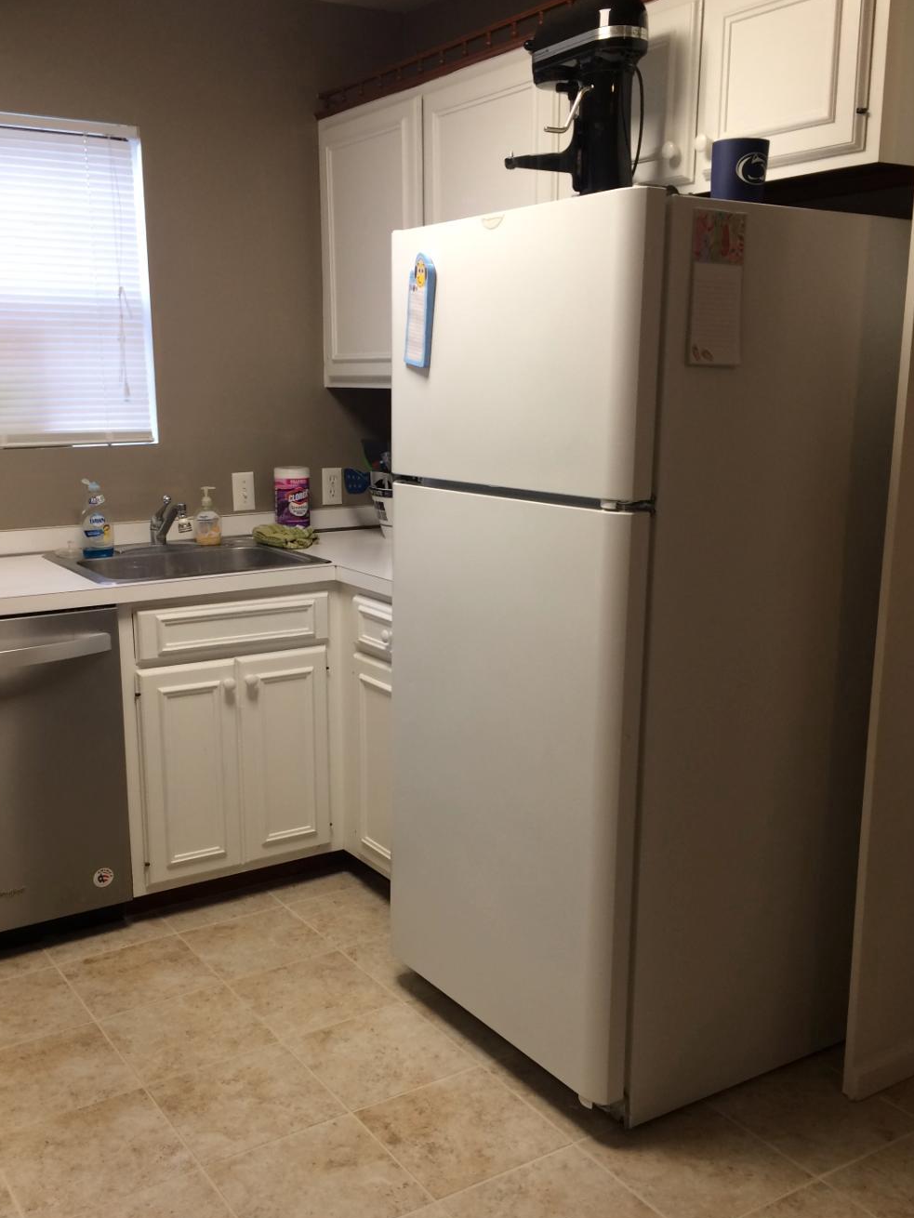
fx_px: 1197
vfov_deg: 53.9
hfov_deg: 41.8
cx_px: 417
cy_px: 666
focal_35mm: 34
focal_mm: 4.15
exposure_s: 1/30
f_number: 2.2
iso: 40
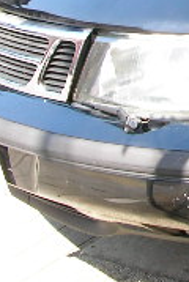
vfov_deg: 14.2
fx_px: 1106
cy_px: -30
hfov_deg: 9.2
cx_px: 369
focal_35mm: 141
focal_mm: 6.3
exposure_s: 1/79.3
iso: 50
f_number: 4.5
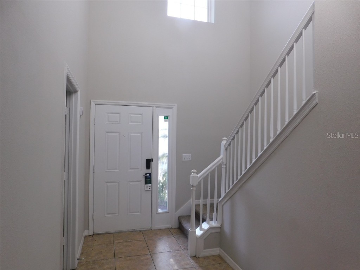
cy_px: 135
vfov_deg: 58.9
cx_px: 180
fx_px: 239
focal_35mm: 23
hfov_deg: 73.9
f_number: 3
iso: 125
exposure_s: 1/80
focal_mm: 4
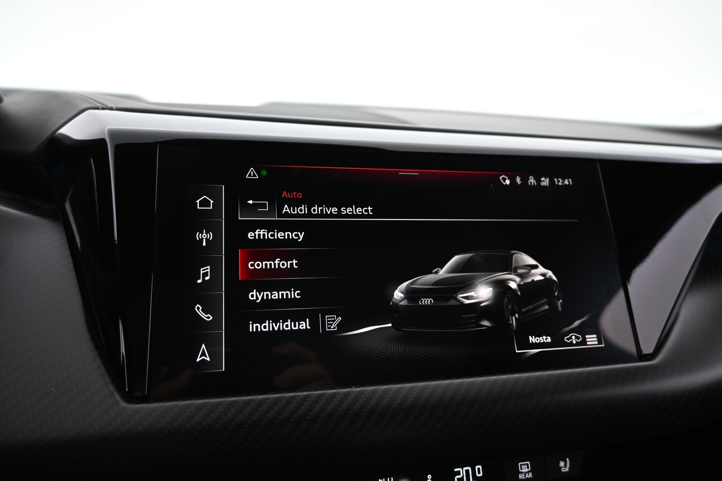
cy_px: 240
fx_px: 481
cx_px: 361
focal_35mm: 24
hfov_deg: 73.7
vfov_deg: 53.1
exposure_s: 1/40
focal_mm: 16
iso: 1600
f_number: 3.5
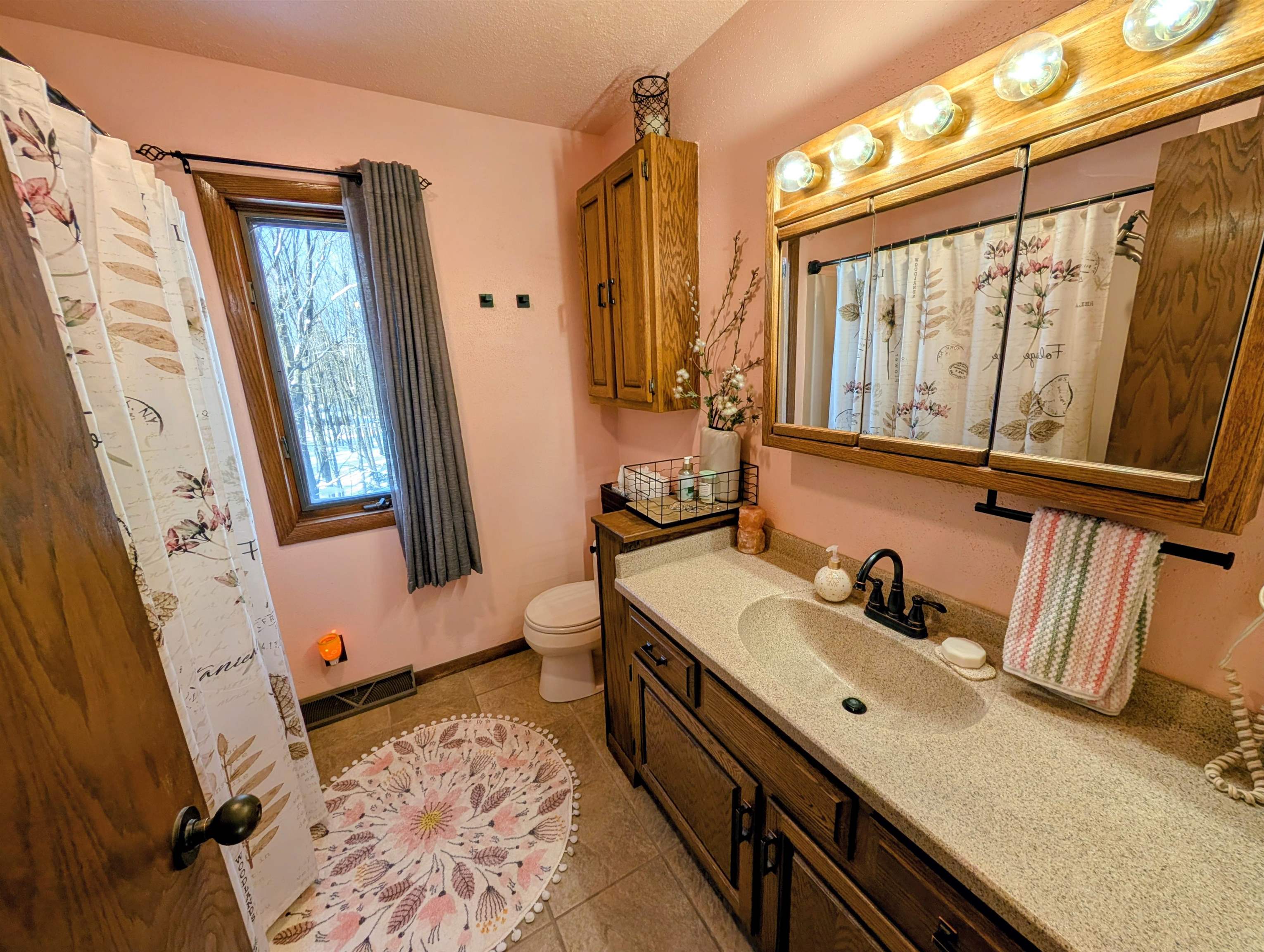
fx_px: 439
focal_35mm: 12
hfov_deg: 110.5
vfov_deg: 94.6
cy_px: 476
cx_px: 632
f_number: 1.7
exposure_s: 1/196
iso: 52
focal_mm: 2.02
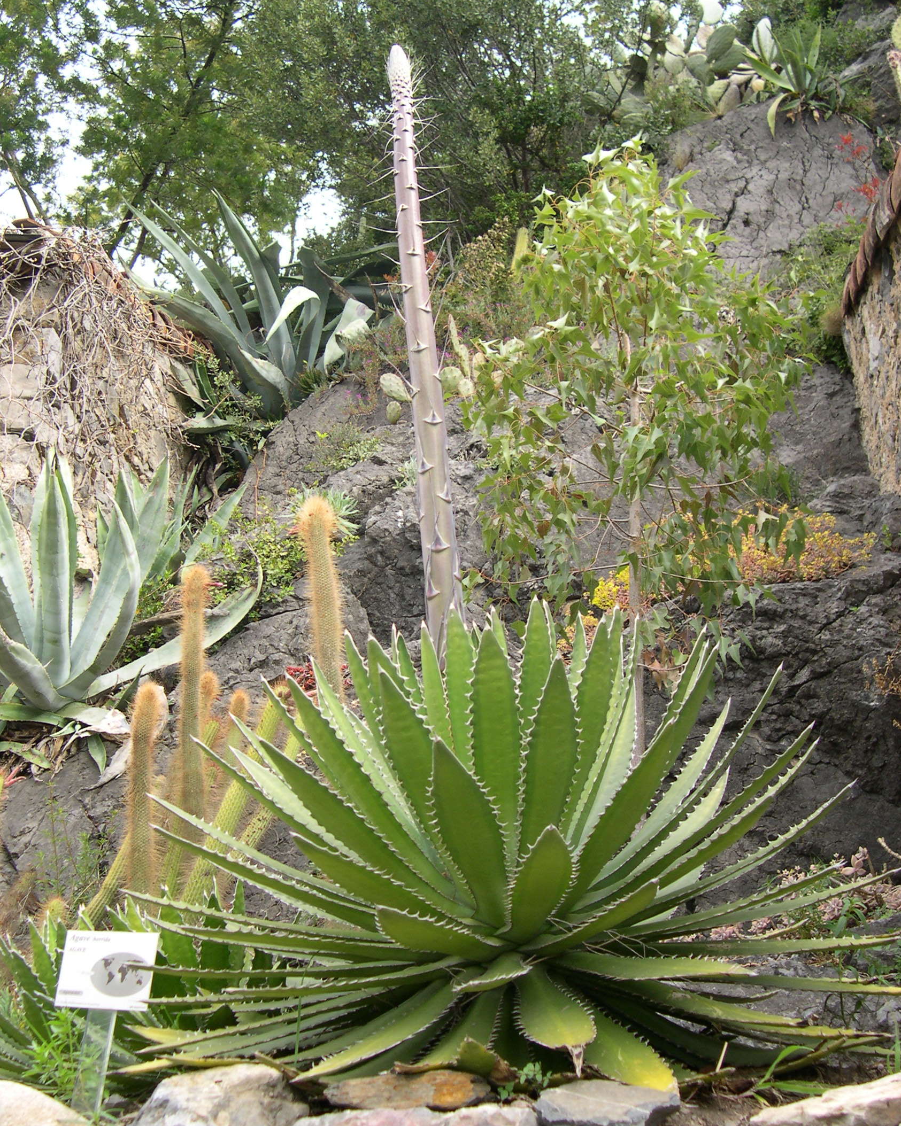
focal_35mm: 40
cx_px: 446
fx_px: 1334
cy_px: 549
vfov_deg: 45.8
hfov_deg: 37.3
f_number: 2.8
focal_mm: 8
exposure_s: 1/145
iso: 100
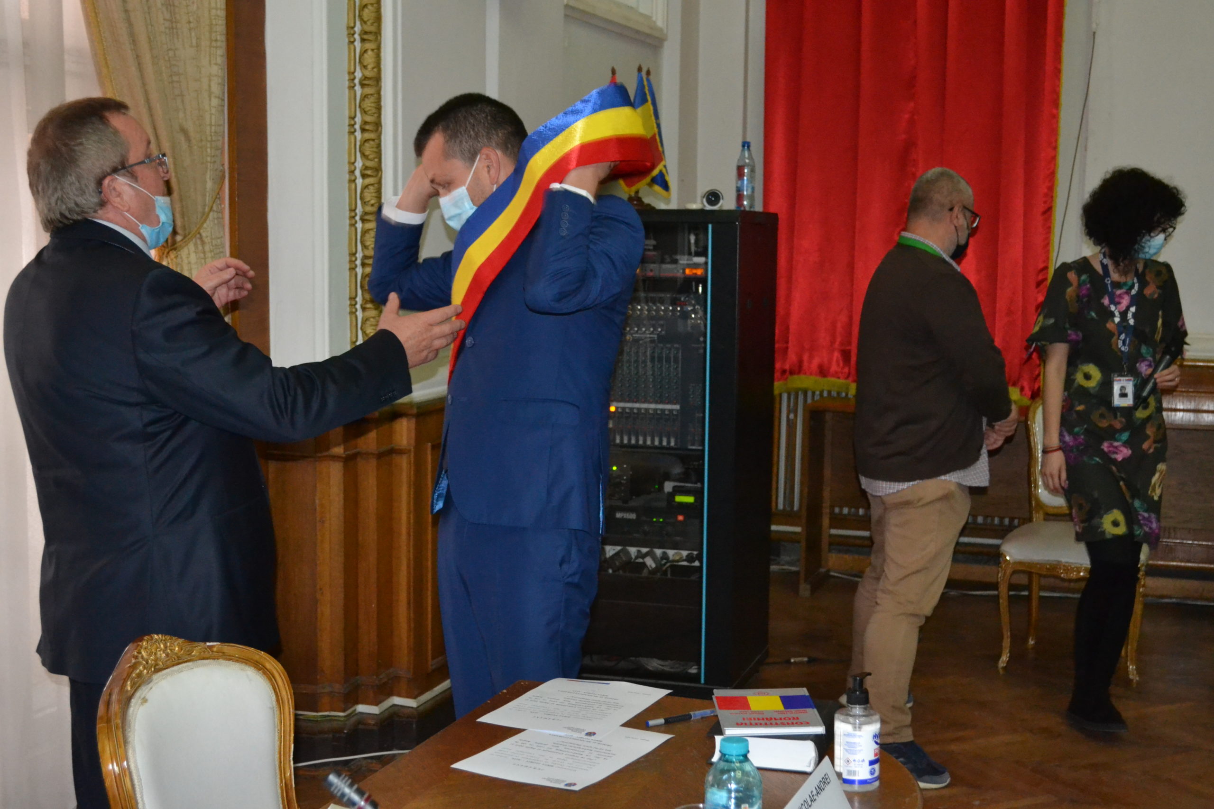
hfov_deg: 41.1
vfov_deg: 28.1
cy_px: 404
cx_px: 607
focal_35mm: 48
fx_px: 1619
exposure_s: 1/60
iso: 3200
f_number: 4.8
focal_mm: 32
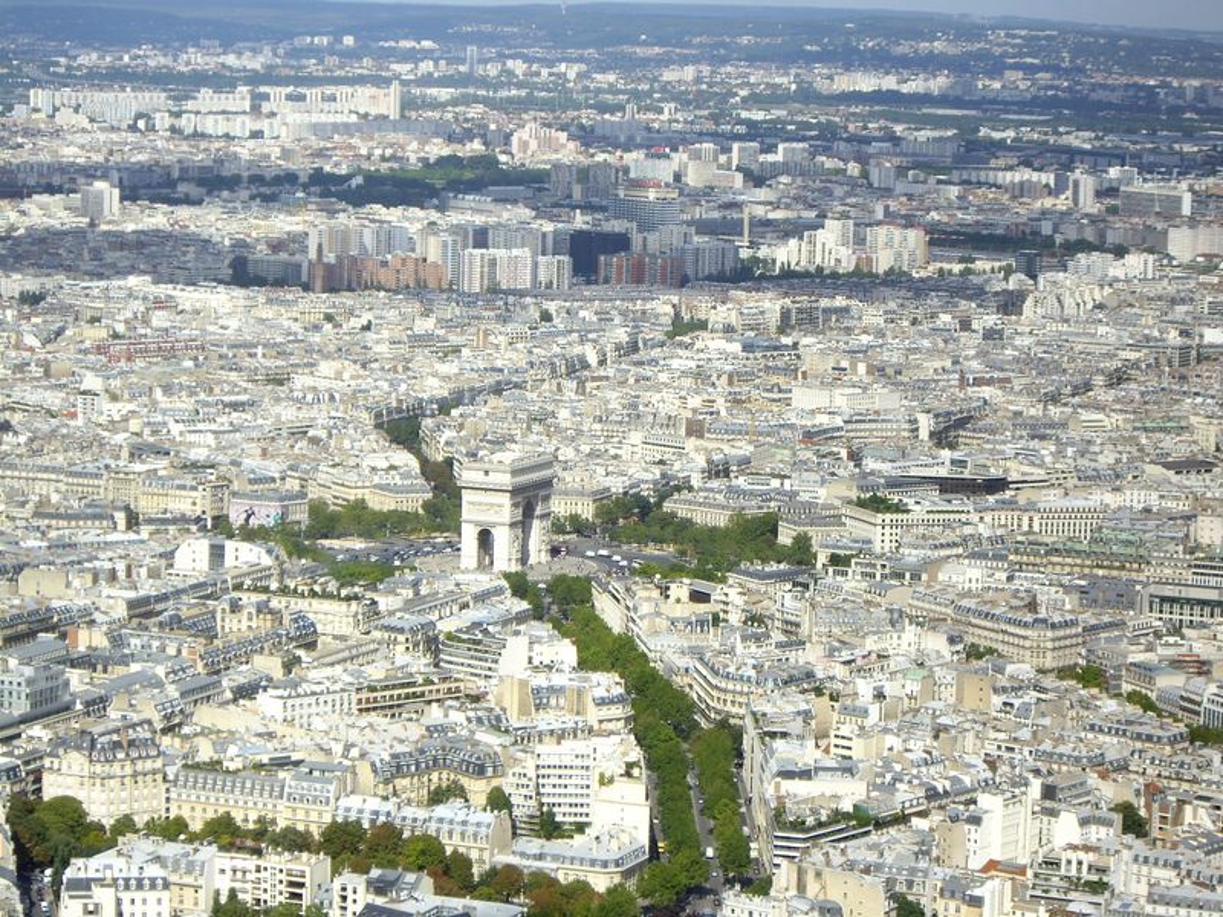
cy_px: 458
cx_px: 612
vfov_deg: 13.0
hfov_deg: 17.3
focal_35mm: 114
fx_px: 4028
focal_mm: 18.6
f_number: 5.2
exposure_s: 1/320
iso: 50
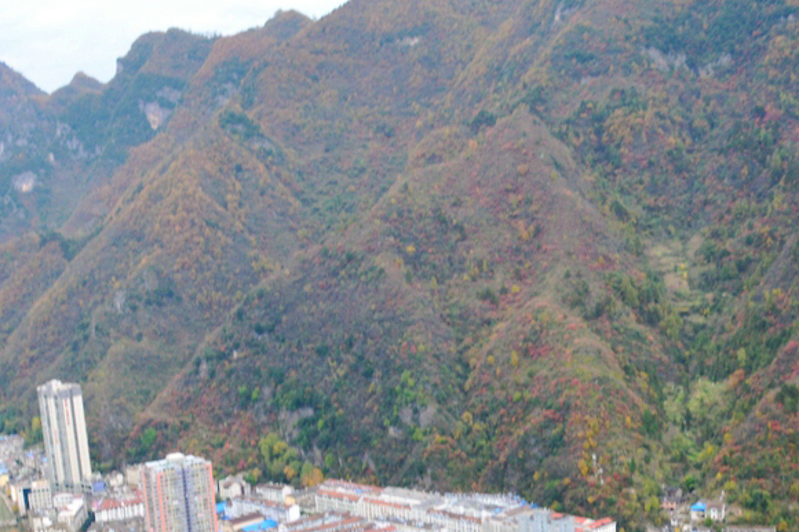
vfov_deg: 23.1
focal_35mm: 56
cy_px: 544
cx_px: 399
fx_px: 1242
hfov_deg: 35.7
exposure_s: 1/320
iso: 400
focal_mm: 18
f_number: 10
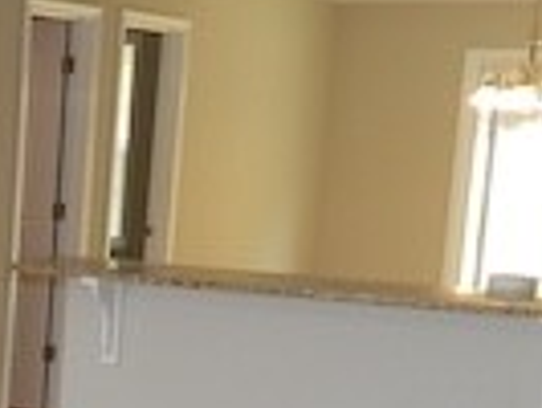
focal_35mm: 106
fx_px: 1661
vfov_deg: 13.7
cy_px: 465
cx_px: -273
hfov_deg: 16.8
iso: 125
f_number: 3
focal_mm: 4
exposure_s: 1/50
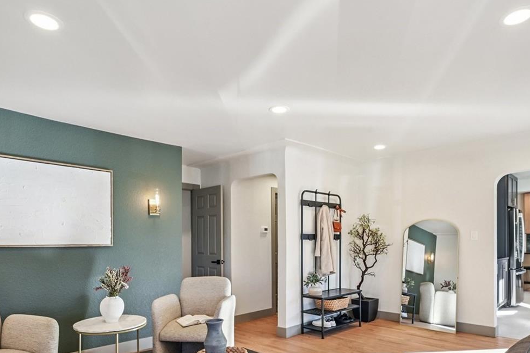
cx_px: 285
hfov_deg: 76.0
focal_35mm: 23
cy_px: 249
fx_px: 339
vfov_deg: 53.4
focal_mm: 14
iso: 400
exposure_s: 1/13
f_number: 10
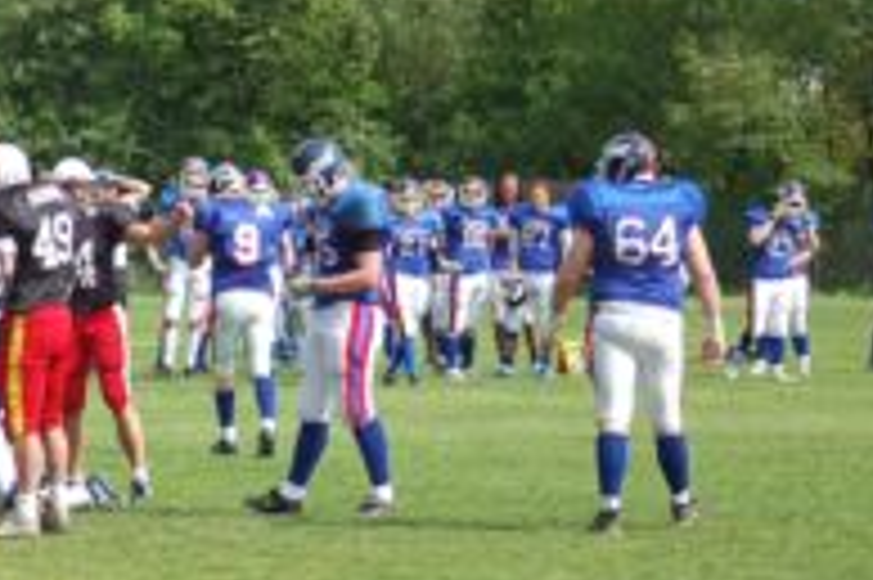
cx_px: -115
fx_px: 5936
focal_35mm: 245
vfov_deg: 5.6
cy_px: 184
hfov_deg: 8.3
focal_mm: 70
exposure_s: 1/1000
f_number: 4
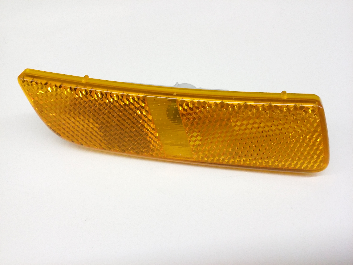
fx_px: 326
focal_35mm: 32
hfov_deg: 56.8
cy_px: 132
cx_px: 176
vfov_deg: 44.2
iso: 160
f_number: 2.4
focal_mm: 3.4
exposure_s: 1/17
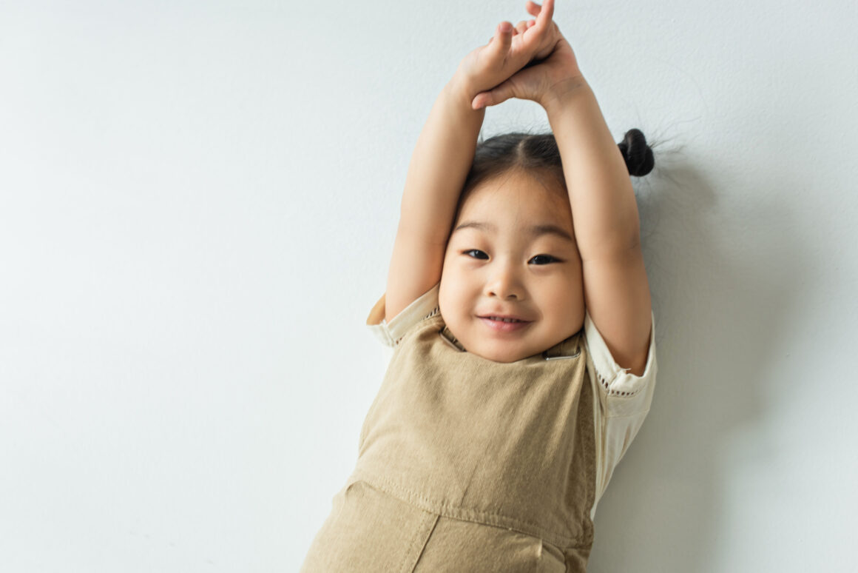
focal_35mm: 50
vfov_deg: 27.0
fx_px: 1192
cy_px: 286
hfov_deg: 39.6
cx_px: 429
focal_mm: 50
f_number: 4
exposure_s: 1/160
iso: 200
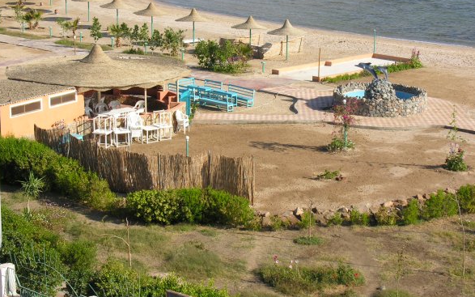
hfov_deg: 25.2
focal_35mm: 82
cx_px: 240
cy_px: 131
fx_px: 1062
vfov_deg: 15.9
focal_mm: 18
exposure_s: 1/153
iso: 50
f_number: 6.6
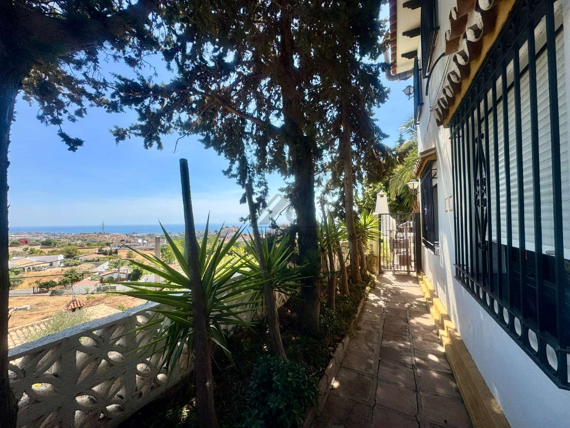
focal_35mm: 14
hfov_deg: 102.1
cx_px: 285
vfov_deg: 85.7
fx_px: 231
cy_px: 214
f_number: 2.2
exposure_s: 1/1323
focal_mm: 2.22
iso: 40
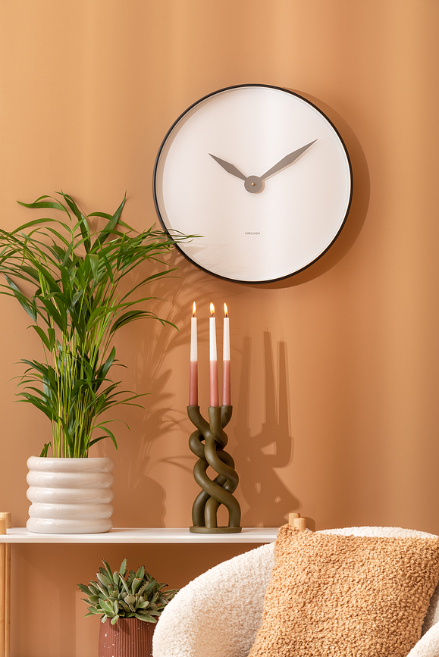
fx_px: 2375
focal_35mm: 130
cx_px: 220
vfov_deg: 15.8
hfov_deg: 10.6
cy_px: 328
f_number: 11
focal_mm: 130
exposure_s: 1/15
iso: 100
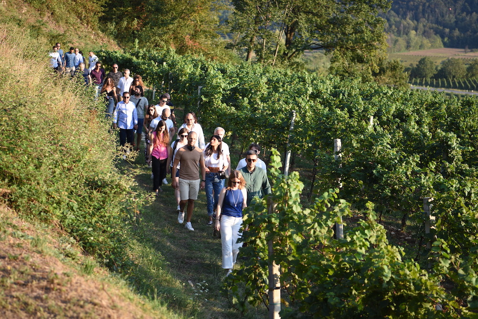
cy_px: 160
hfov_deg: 28.8
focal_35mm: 70
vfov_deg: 19.5
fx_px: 930
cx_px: 239
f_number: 2.8
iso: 100
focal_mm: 70
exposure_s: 1/320
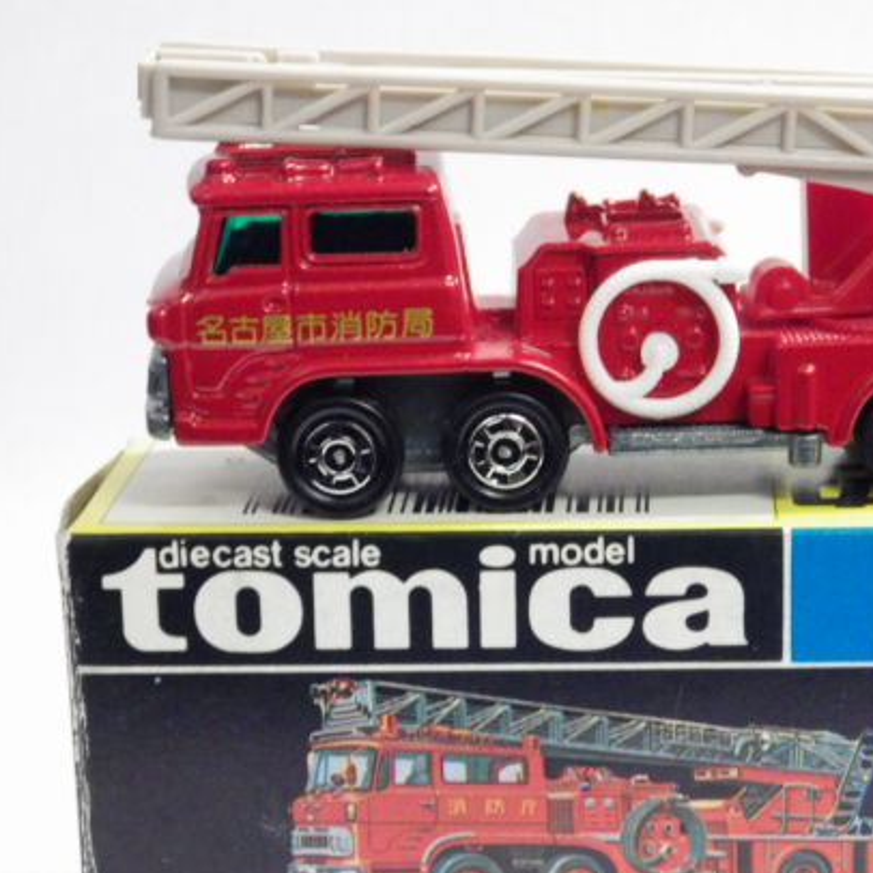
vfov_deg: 17.6
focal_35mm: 99
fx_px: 2825
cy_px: 510
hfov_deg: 17.5
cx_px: 574
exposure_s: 1/25
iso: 800
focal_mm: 12.8
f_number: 4.2
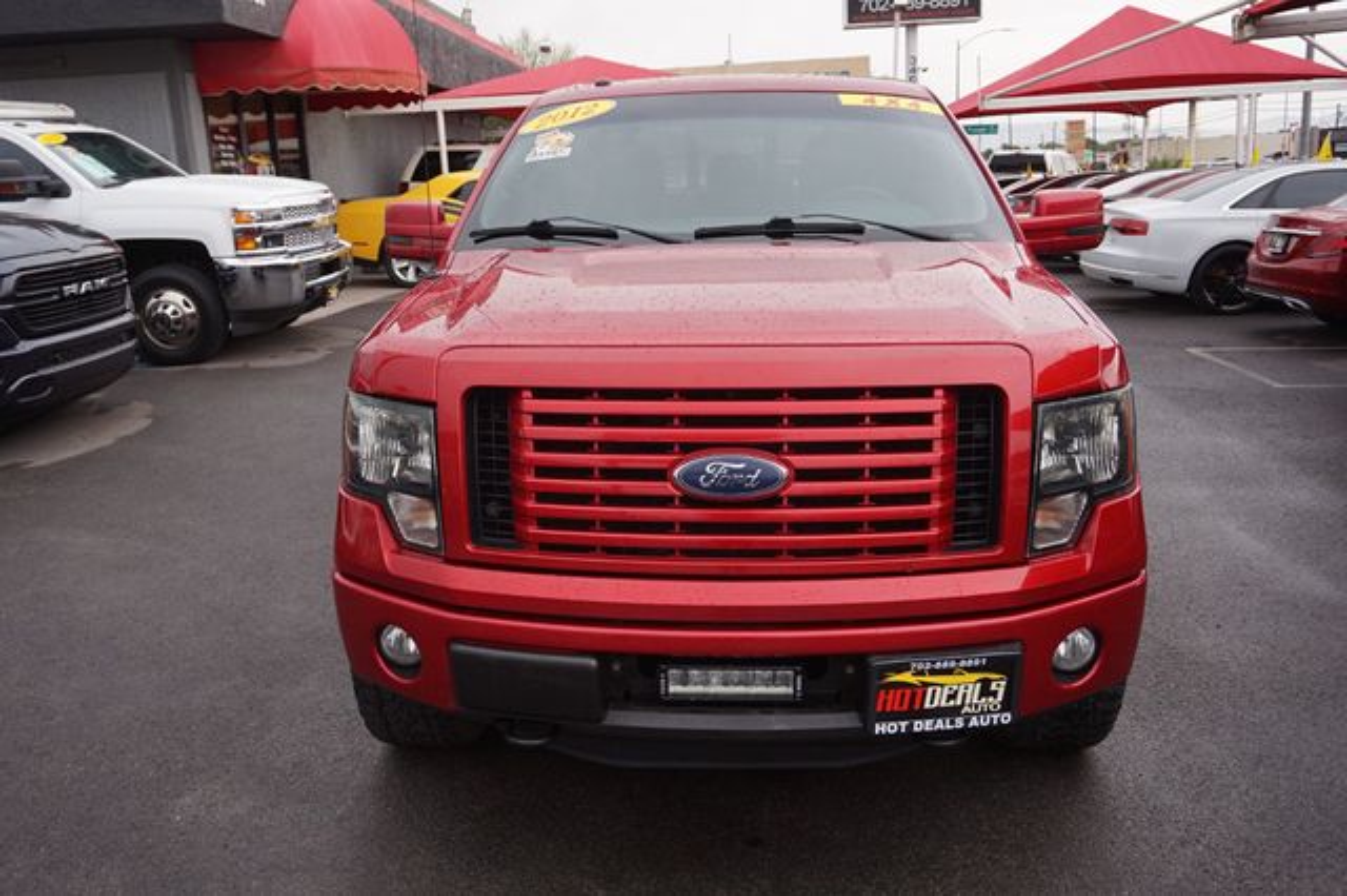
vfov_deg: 43.6
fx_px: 1122
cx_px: 674
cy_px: 448
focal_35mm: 30
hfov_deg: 62.0
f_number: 5
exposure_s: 1/80
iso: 100
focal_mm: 20
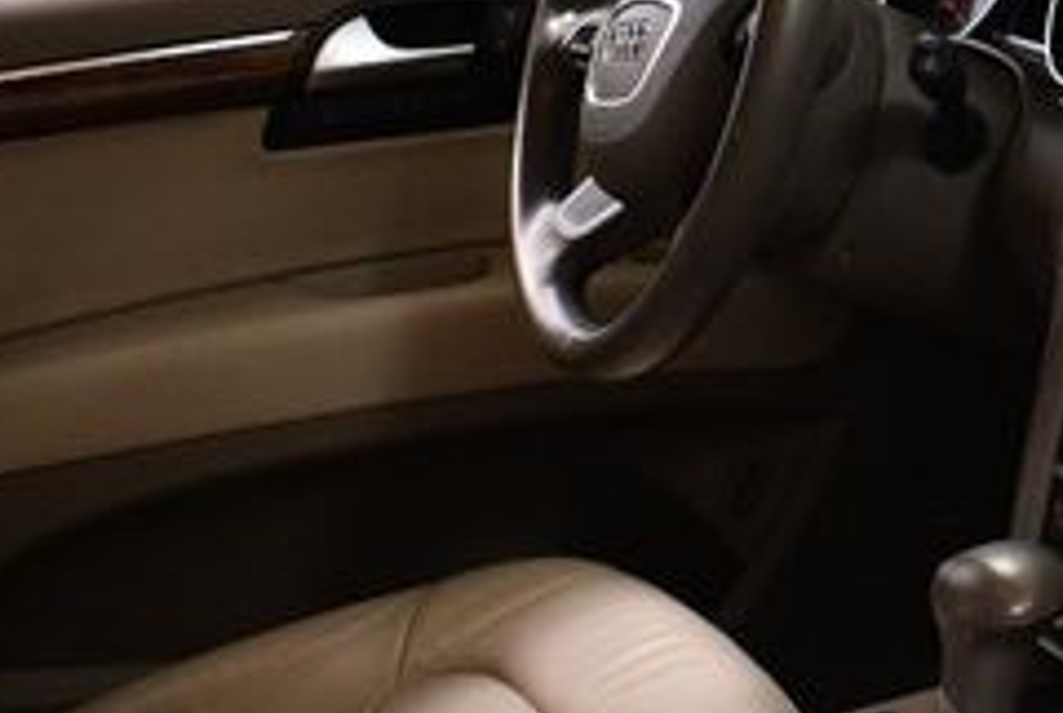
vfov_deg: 14.2
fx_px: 2840
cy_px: 140
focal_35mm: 96
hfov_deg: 19.7
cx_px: 1351
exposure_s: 1/125
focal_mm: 18
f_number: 3.5
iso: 1250
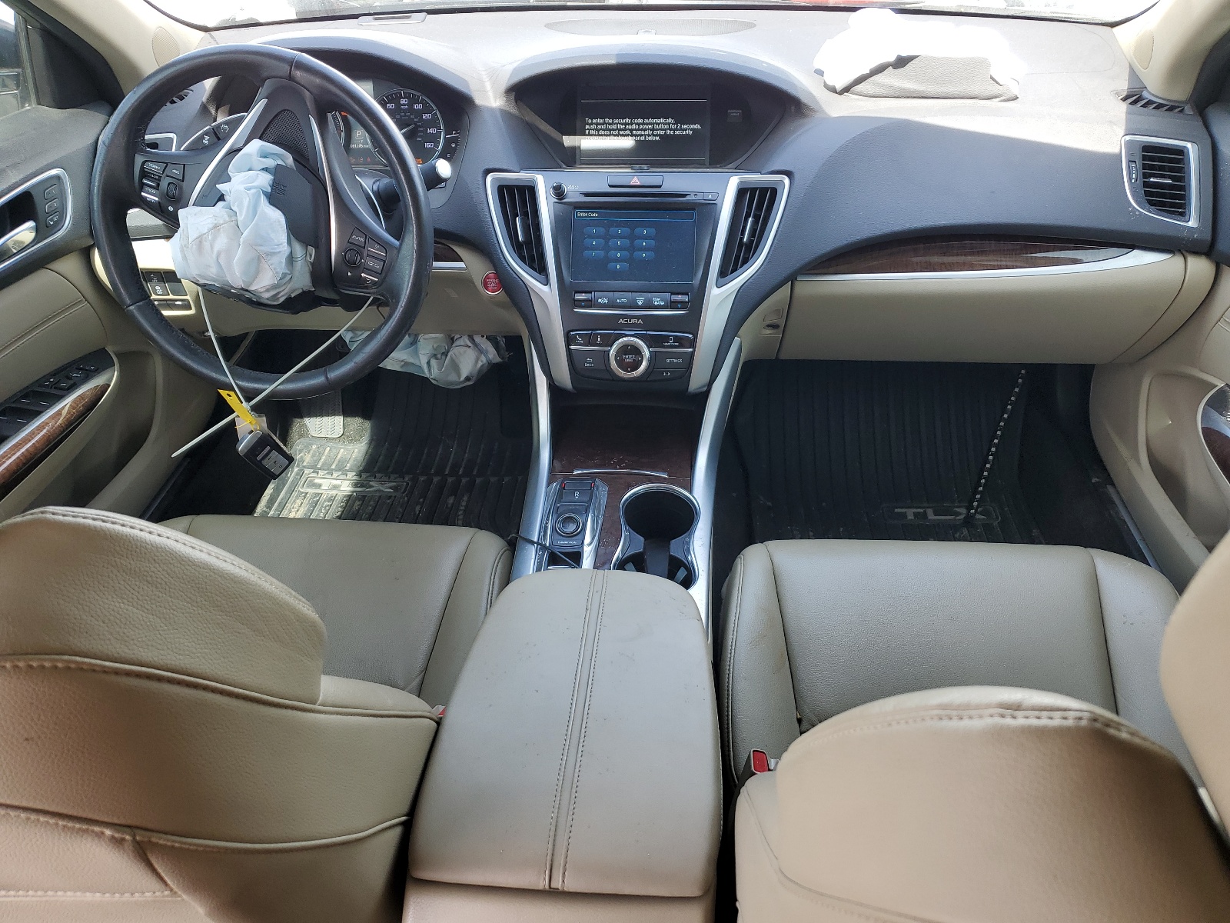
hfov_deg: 67.3
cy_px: 462
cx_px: 615
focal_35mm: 26
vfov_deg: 53.1
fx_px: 924
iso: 50
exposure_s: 1/182
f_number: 1.5
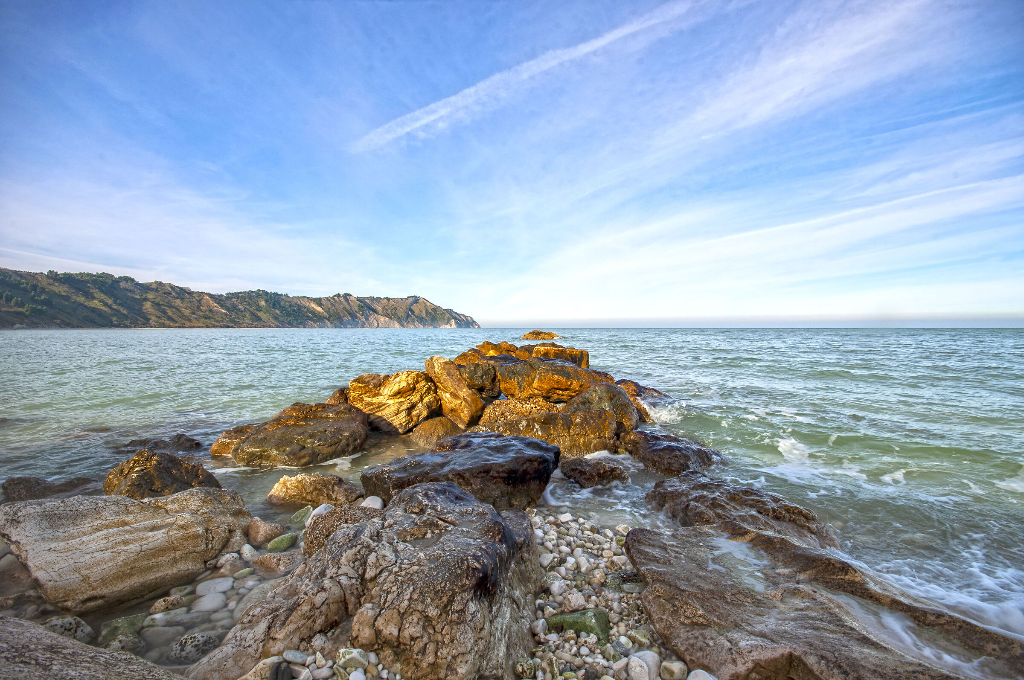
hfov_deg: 100.5
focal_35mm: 15
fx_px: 426
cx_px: 512
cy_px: 340
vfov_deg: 77.2
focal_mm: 10
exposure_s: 1/60
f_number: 18
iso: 100
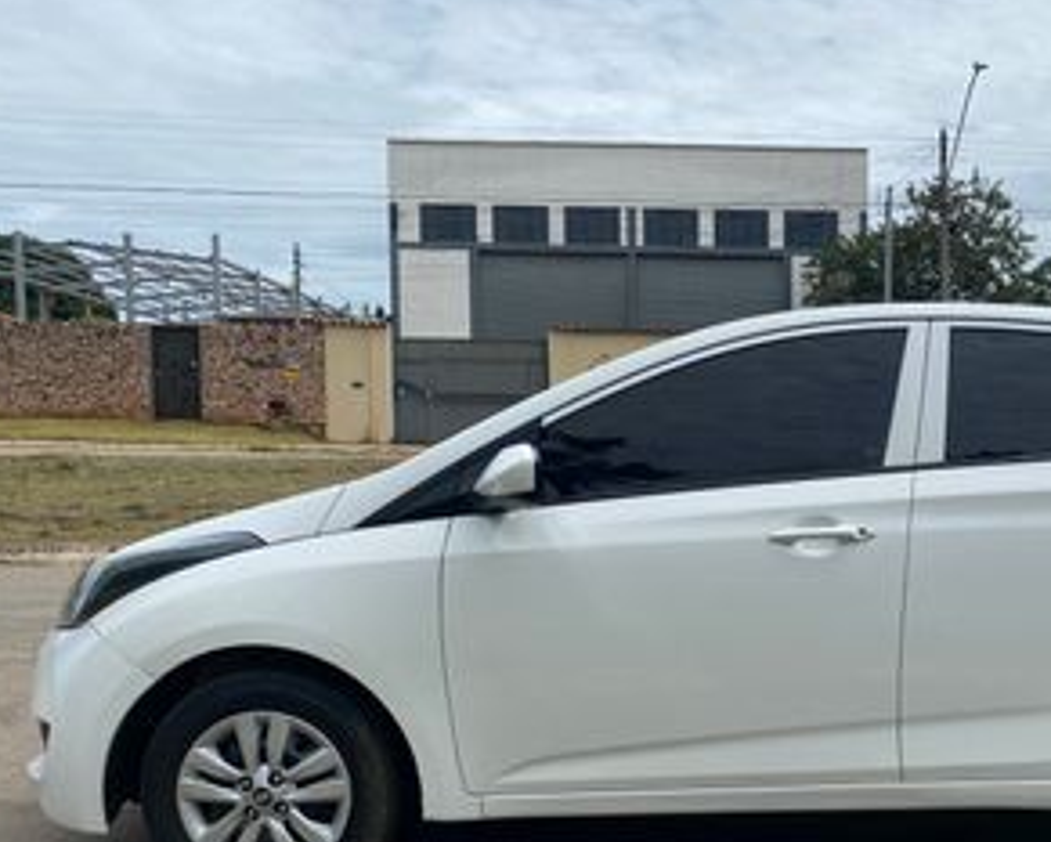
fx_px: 1276
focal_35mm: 41
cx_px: 802
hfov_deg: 43.2
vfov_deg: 36.2
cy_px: 557
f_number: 1.8
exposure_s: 1/5495
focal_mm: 4.25
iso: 32
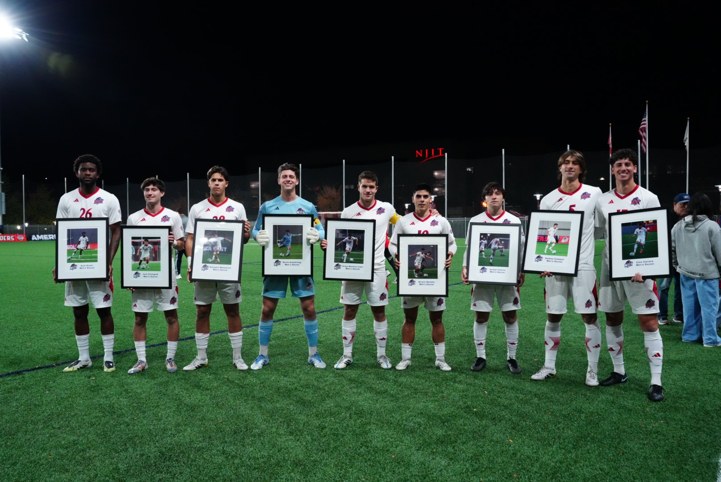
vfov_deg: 41.2
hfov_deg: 58.7
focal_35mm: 32
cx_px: 360
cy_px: 241
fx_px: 641
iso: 6400
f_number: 5.6
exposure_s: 1/400
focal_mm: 32
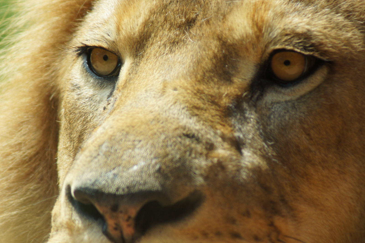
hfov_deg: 4.6
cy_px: 122
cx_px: 182
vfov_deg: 3.1
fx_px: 4560
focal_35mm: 450
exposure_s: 1/500
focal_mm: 300
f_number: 5.6
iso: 500
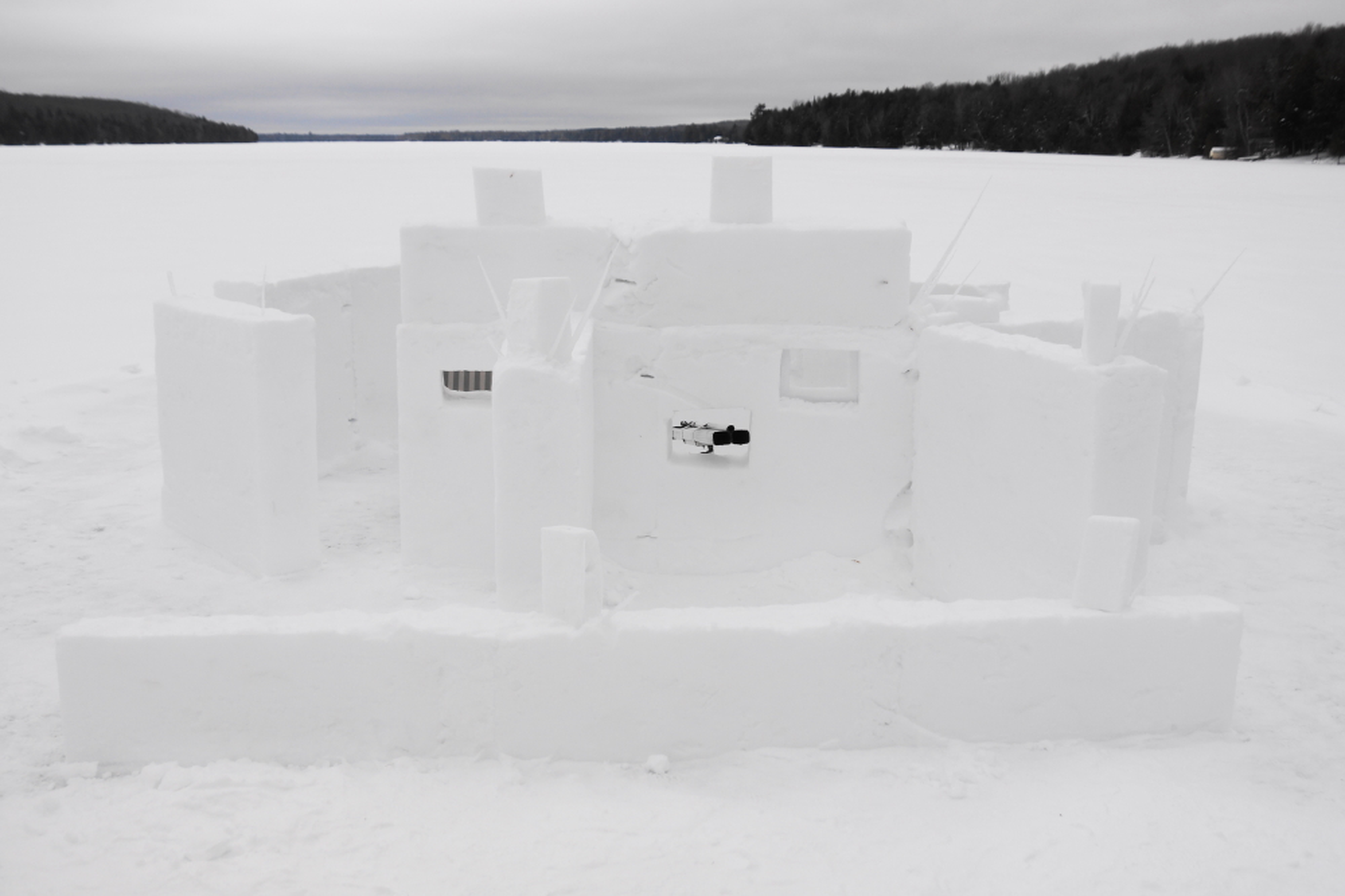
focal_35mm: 30
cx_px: 672
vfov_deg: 43.6
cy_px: 448
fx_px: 1120
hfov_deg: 61.9
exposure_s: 1/100
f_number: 5
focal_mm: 20
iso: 100
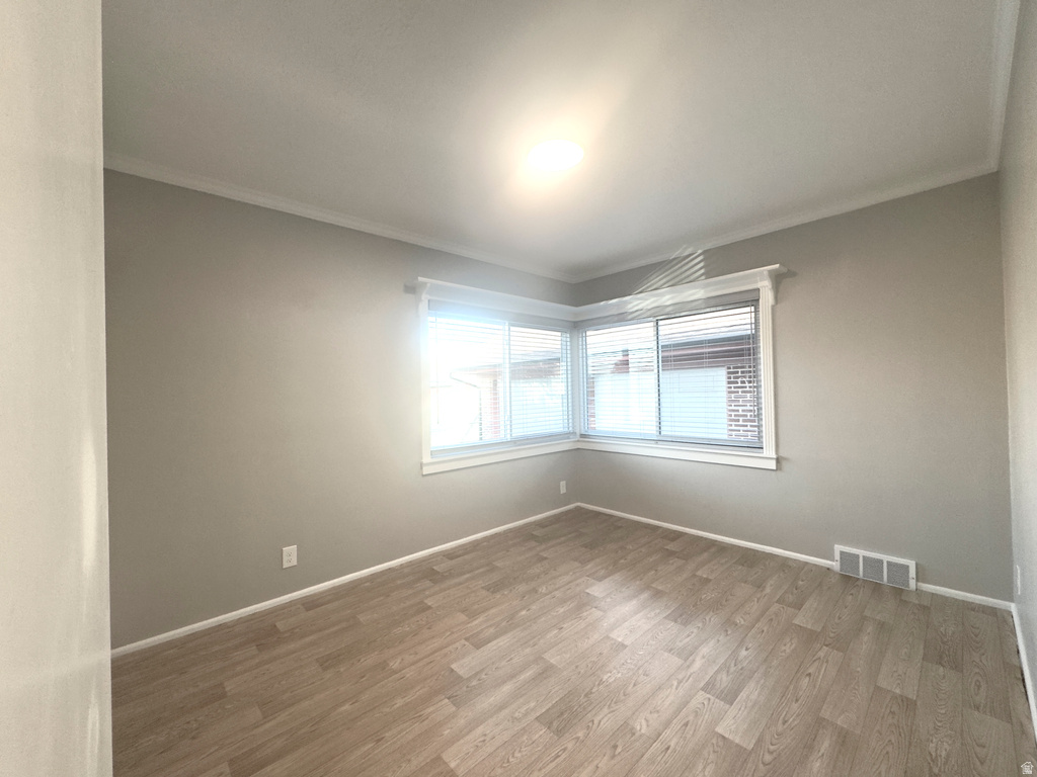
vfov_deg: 85.7
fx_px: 419
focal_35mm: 14
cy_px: 388
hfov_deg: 102.1
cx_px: 518
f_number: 2.2
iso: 100
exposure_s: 1/120
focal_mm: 2.22
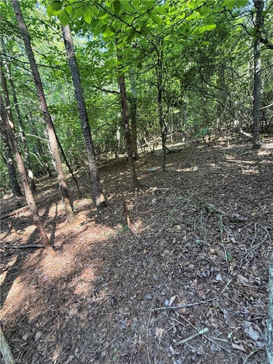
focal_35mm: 14
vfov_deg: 102.1
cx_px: 136
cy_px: 182
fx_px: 147
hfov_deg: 85.7
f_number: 2.2
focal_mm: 2.22
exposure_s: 1/99
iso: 250
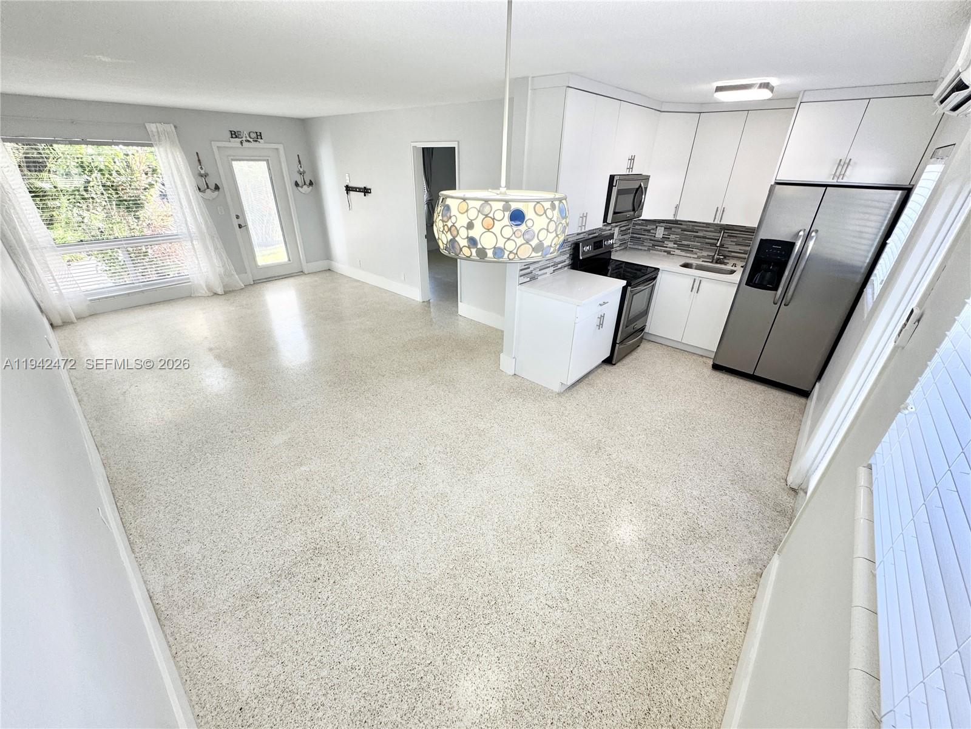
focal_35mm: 14
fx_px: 393
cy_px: 364
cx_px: 486
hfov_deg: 102.1
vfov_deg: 85.7
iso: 100
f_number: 2.2
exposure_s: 1/120
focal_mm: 2.22
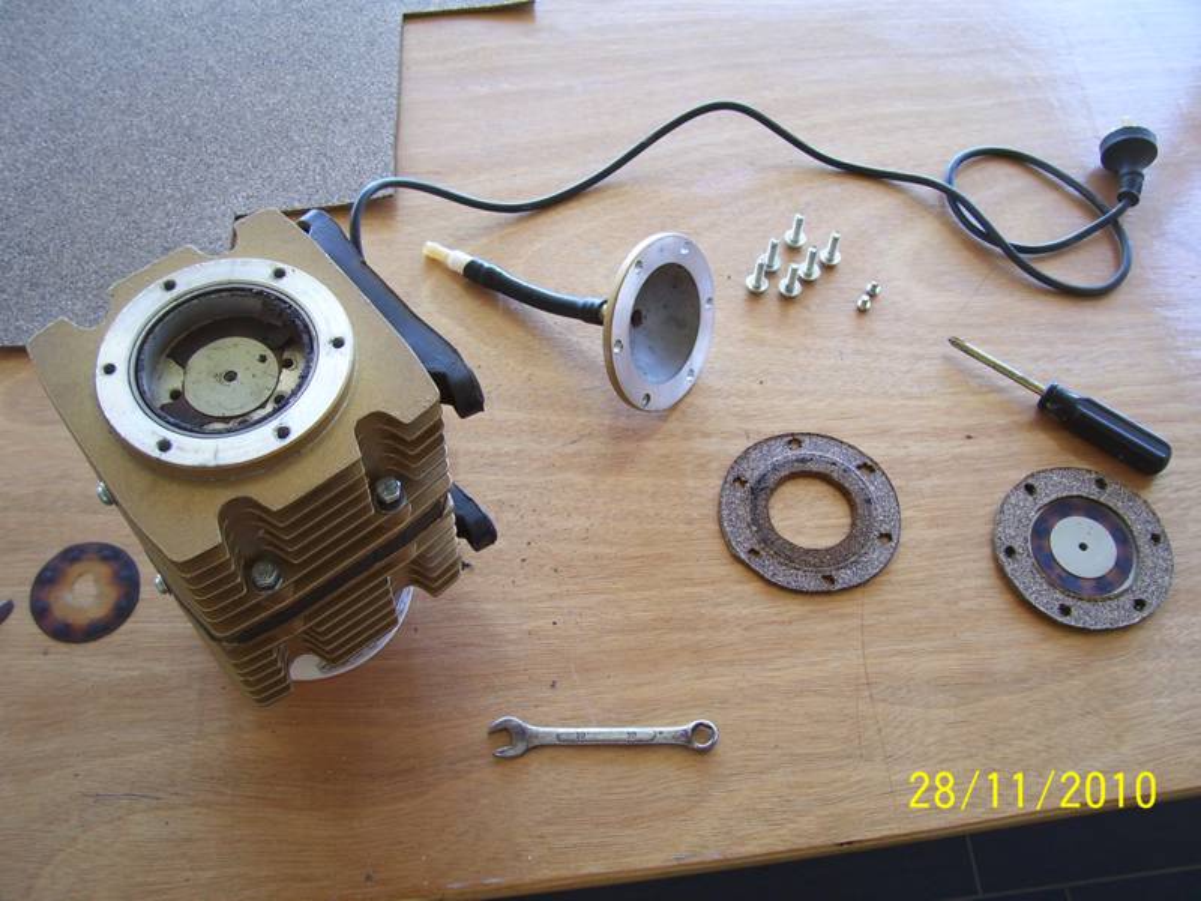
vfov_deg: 41.8
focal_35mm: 34
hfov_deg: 54.0
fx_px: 1180
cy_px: 450
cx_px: 600
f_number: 2.7
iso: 80
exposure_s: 1/90
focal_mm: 5.6
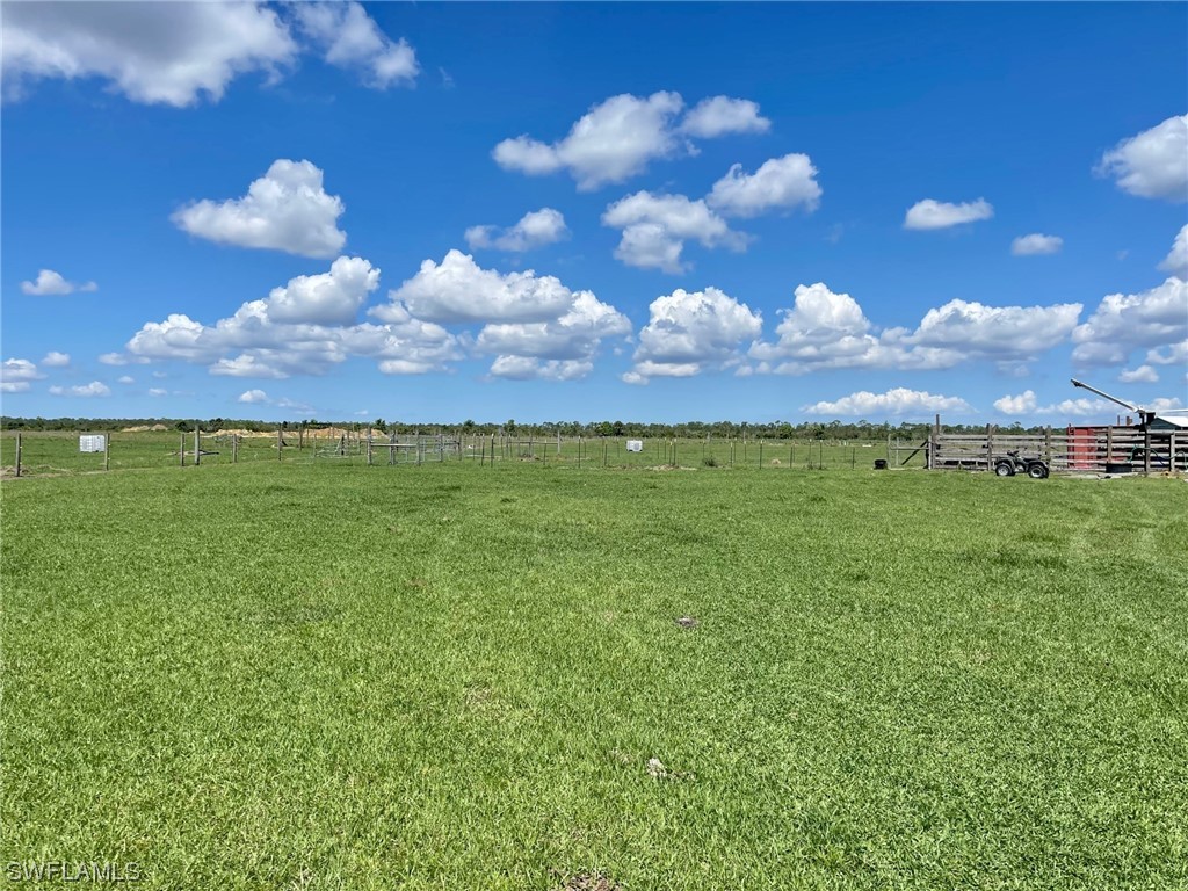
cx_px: 594
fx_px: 892
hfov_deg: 67.3
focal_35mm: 26
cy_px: 446
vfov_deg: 53.1
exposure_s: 1/4717
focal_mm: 5.1
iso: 32
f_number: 1.6
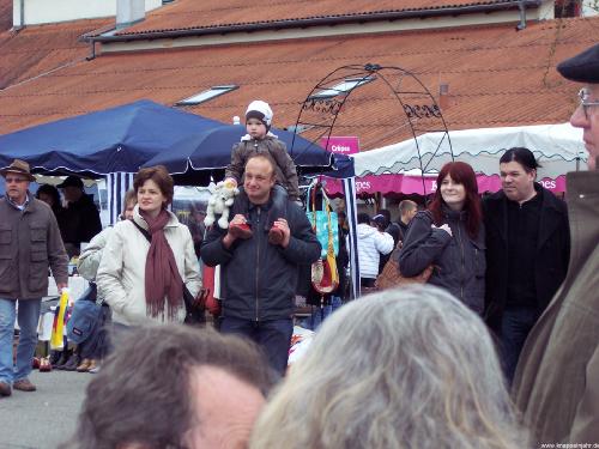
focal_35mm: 117
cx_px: 300
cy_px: 224
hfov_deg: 16.8
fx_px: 2025
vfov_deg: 12.7
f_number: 4.8
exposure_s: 1/125
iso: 140
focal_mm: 24
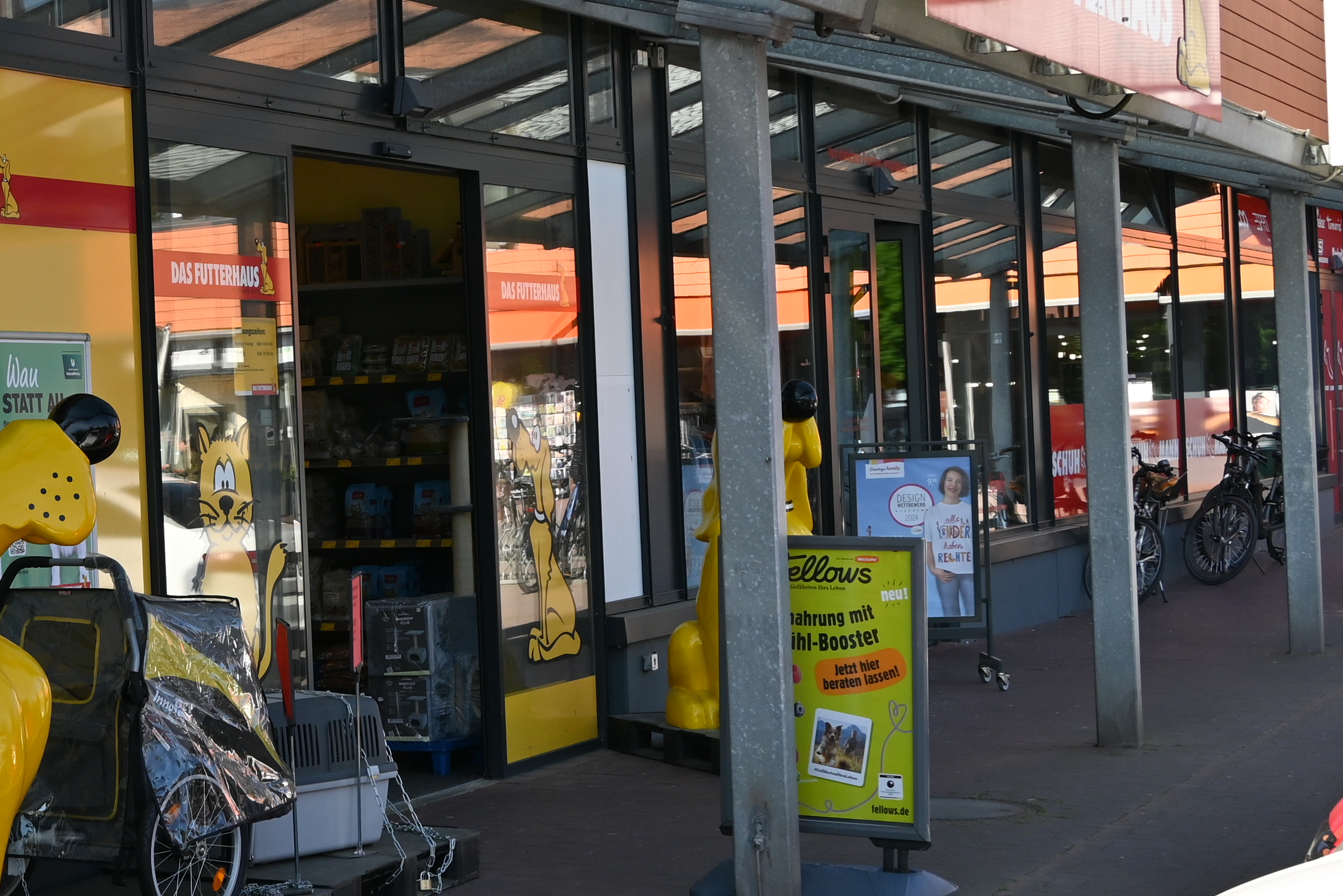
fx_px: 2991
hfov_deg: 24.4
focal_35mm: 80
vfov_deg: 17.0
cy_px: 392
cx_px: 86
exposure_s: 1/250
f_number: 5.6
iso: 100
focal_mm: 23
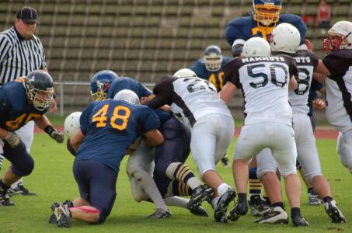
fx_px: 2488
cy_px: 116
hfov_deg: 8.1
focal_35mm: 255
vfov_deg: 5.4
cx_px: 176
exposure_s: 1/1000
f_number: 4.8
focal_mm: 170
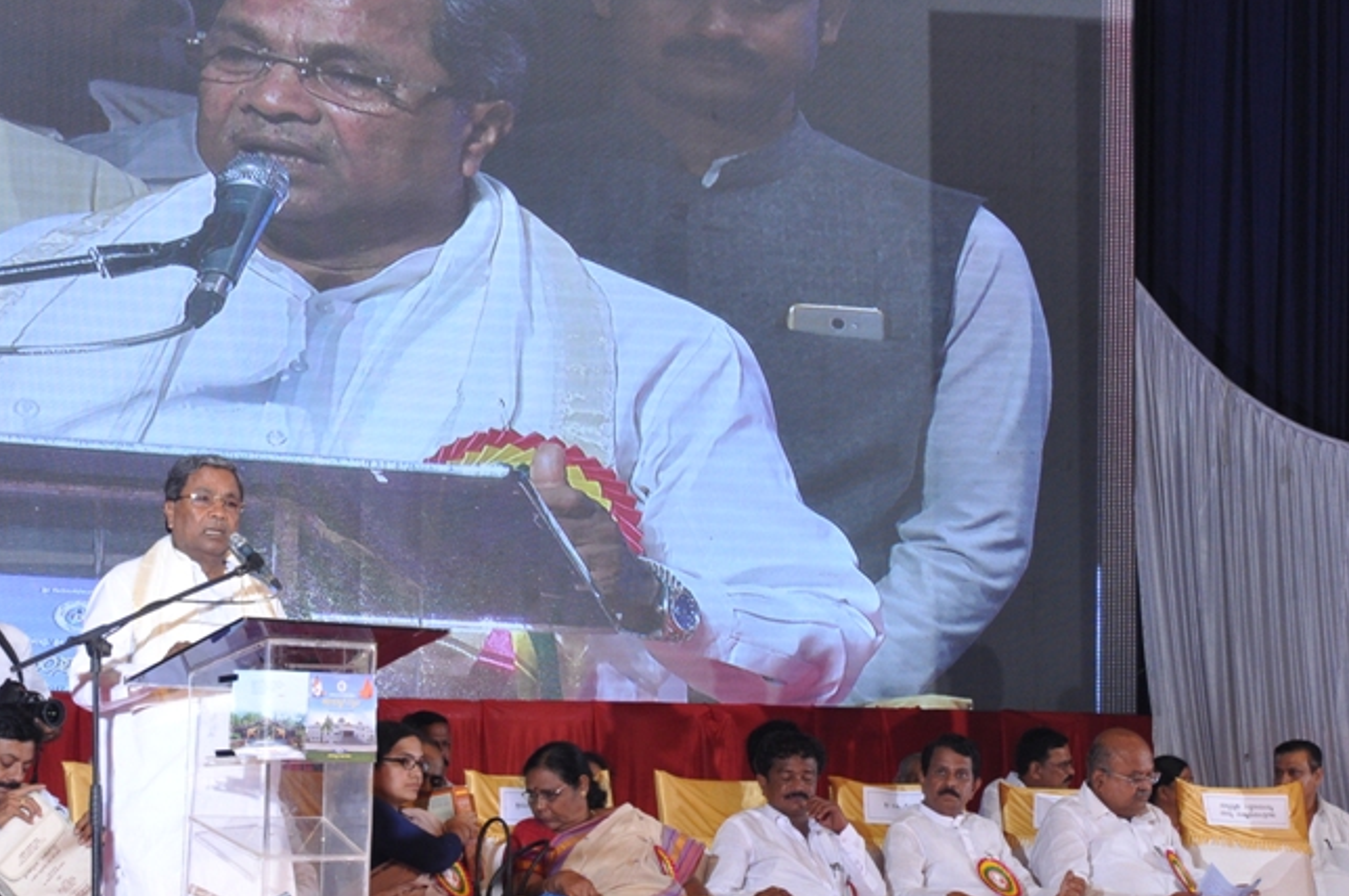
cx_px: 972
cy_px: 574
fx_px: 6693
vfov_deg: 7.7
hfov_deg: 11.5
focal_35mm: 179
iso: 640
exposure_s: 1/125
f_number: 10
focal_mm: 75
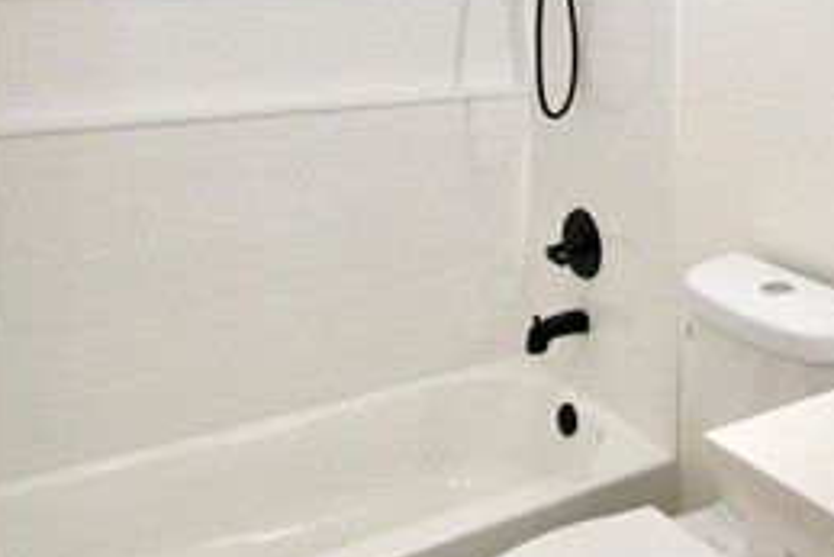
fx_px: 858
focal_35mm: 37
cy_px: 282
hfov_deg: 48.1
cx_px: 702
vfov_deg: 36.0
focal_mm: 10
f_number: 4.5
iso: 450
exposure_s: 1/250
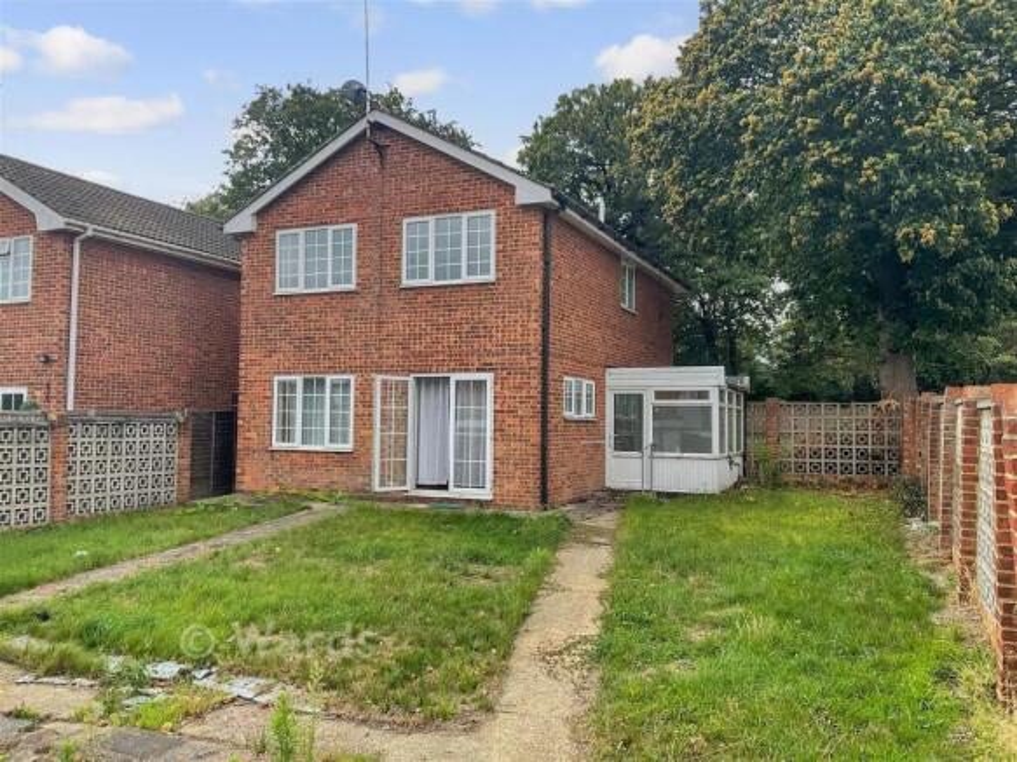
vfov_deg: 48.2
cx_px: 508
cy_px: 381
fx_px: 852
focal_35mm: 29
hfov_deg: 61.7
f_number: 1.8
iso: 16
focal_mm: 3
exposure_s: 1/720
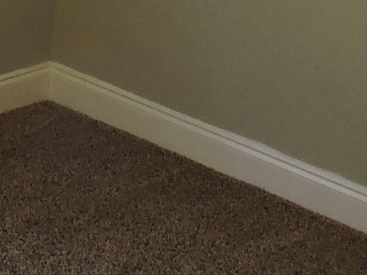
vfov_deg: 11.7
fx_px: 1166
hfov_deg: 17.6
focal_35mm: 110
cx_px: 27
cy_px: -324
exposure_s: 1/15
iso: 400
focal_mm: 4.3
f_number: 3.3
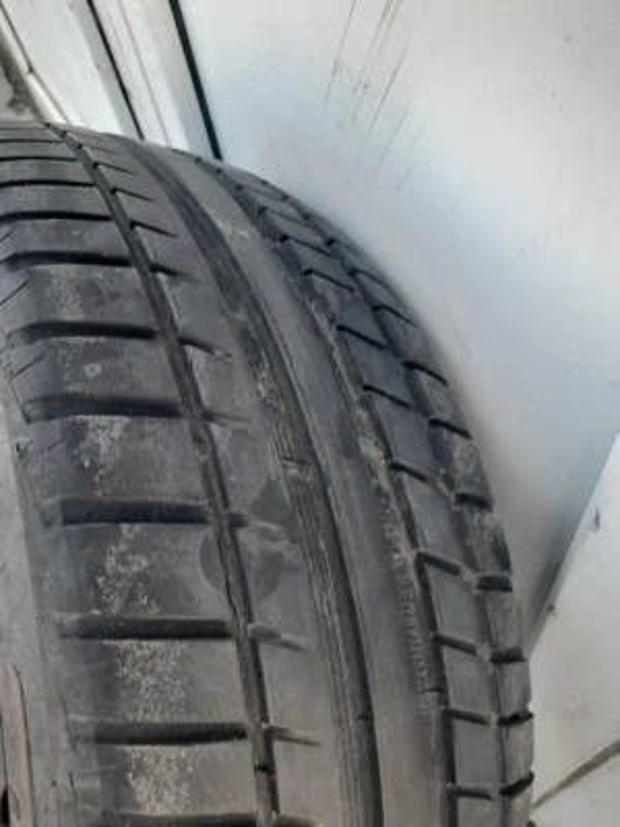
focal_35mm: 25
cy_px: 414
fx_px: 597
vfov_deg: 69.4
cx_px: 310
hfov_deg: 54.9
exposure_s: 1/50
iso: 25
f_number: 2
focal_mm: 4.6
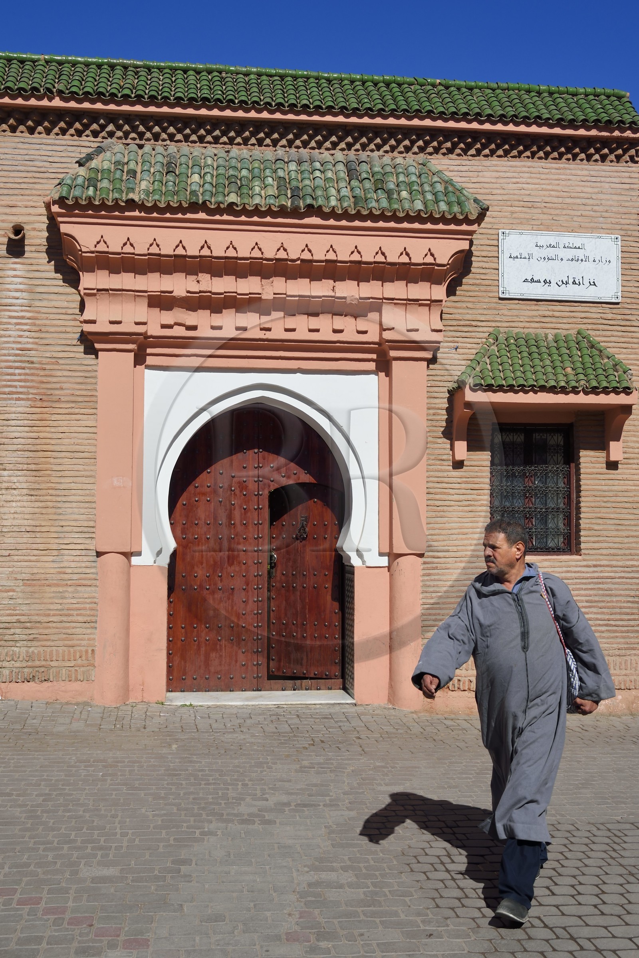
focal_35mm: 36
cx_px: 320
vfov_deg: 53.1
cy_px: 479
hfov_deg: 36.9
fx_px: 958
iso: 200
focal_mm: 36
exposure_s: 1/250
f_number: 16
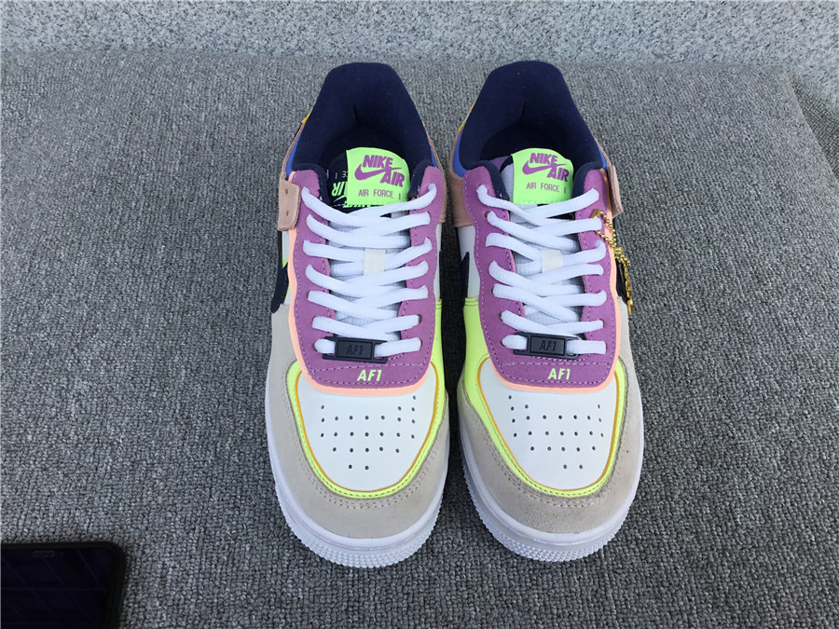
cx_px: 420
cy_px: 314
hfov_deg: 58.4
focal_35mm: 31
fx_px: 751
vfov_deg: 45.4
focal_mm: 3.3
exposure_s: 1/769
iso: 25
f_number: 2.4
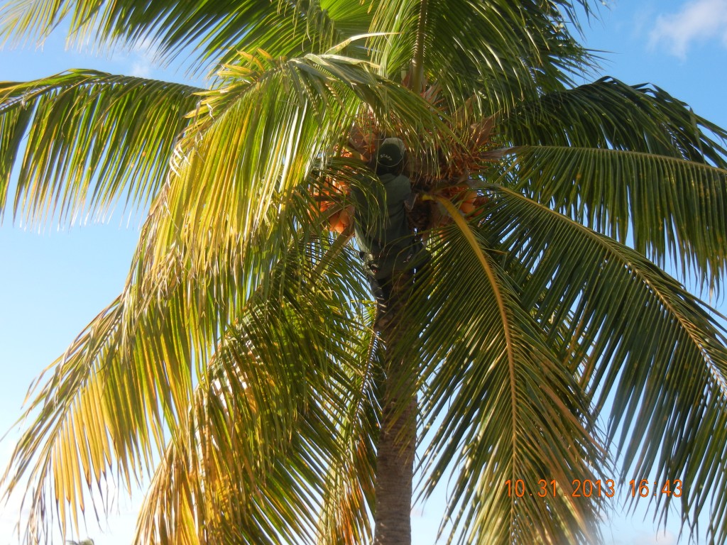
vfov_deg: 36.8
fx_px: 819
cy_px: 272
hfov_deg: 47.9
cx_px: 364
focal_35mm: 39
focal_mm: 7.1
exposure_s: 1/387
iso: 160
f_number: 3.7
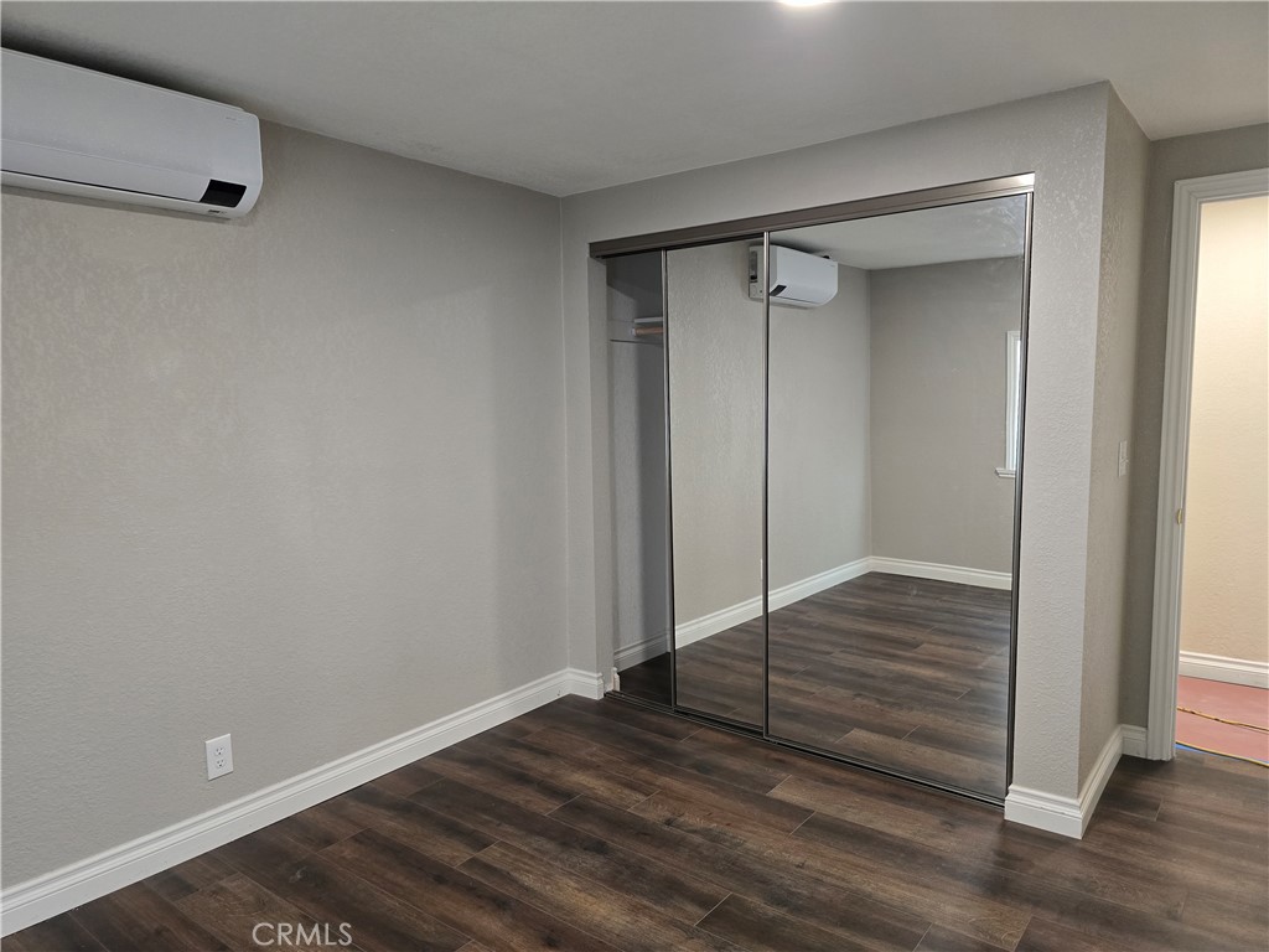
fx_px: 843
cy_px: 476
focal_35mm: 23
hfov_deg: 73.9
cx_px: 634
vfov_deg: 58.9
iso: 400
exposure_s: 1/120
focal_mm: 6.3
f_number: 1.7
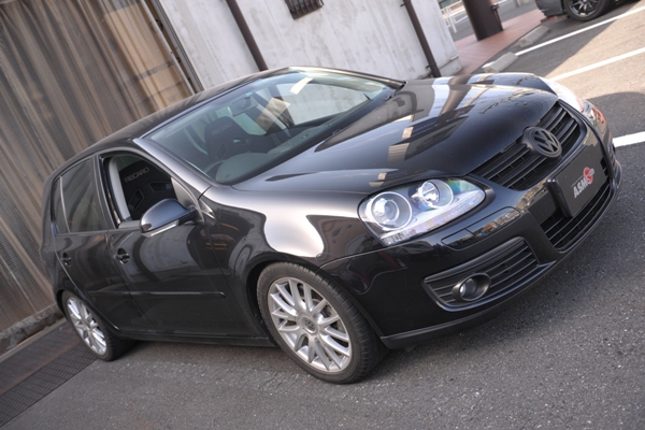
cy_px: 215
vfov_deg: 35.1
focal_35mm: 38
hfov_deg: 50.7
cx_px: 322
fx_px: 681
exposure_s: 1/60
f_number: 4
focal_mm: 38
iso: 200
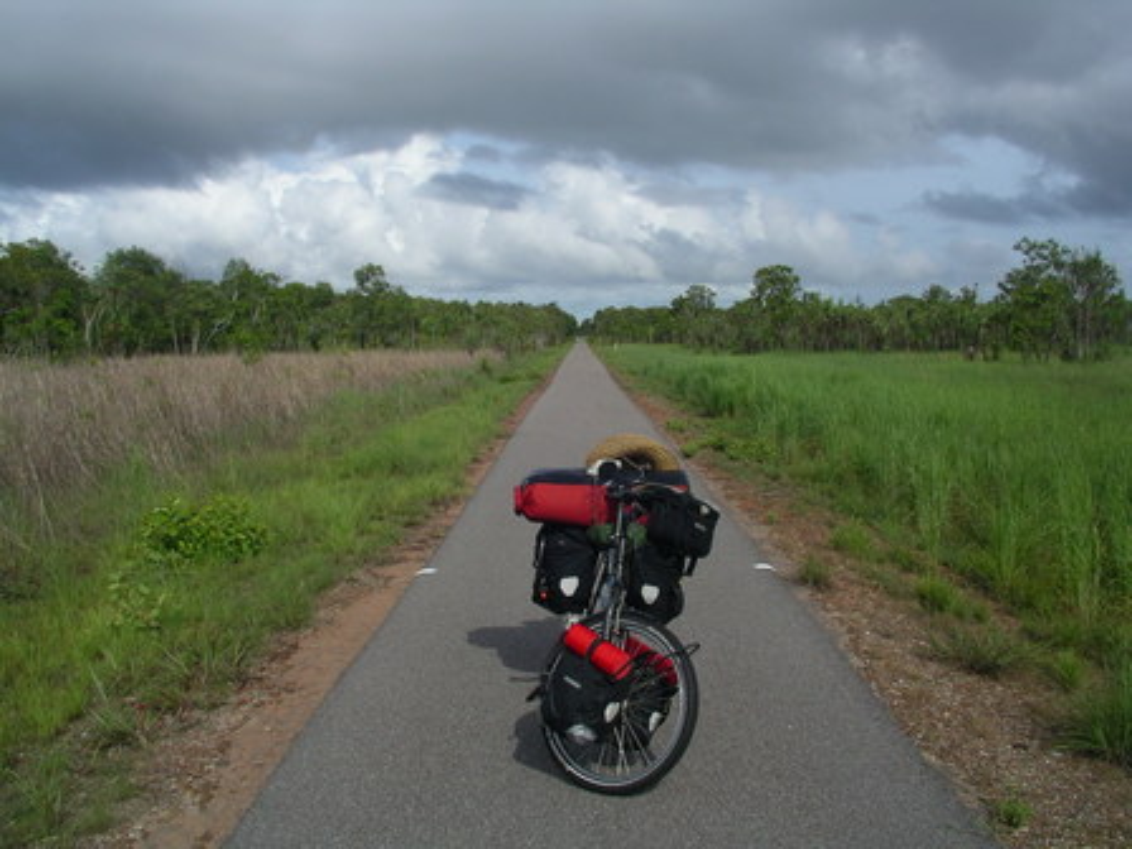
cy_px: 424
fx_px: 1210
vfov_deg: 38.7
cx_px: 566
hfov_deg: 50.1
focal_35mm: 37
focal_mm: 5.7
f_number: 6.9
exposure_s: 1/250
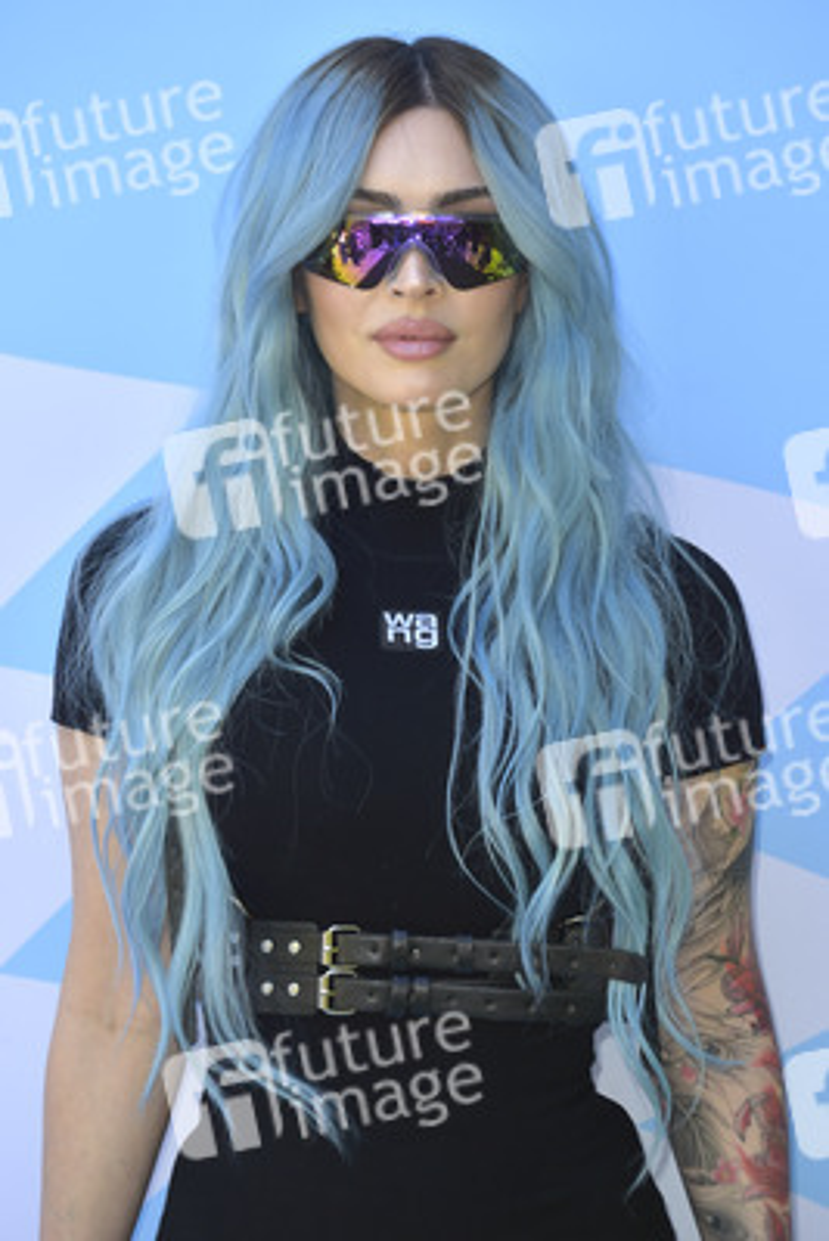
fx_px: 6557
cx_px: 414
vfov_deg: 10.8
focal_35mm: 190
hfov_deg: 7.2
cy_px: 620
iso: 320
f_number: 6.3
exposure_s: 1/250
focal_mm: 190
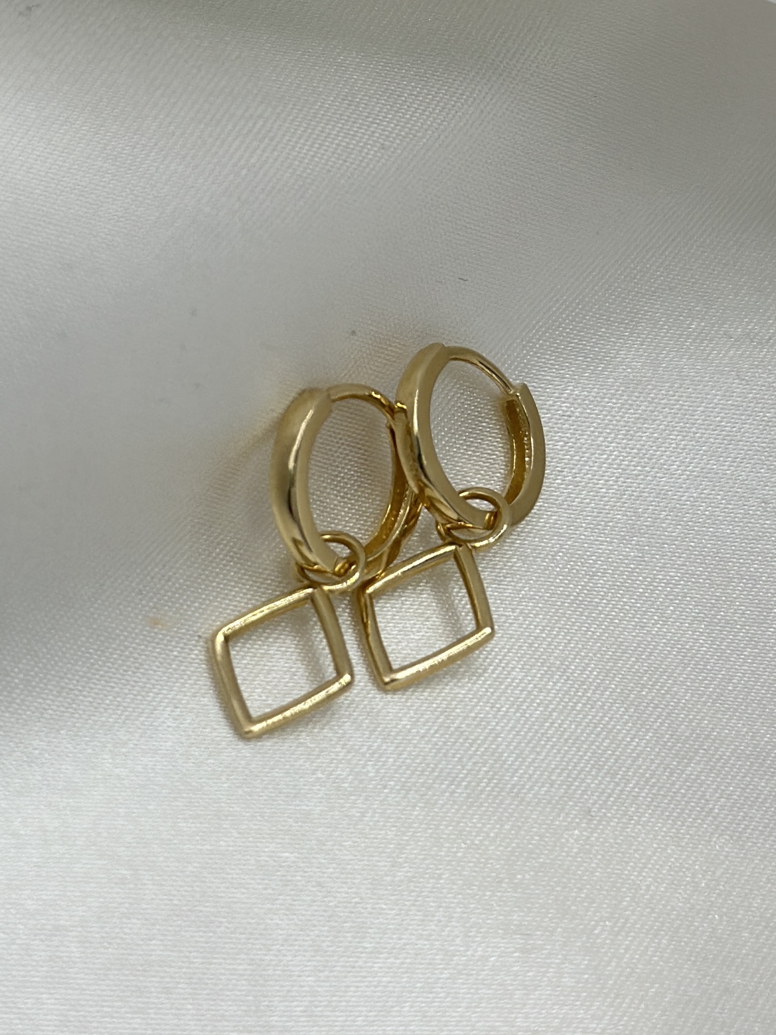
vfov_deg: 39.7
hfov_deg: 30.3
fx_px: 1435
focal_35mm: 48
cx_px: 388
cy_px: 518
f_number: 1.78
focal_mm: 6.86
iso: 80
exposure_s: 1/1517
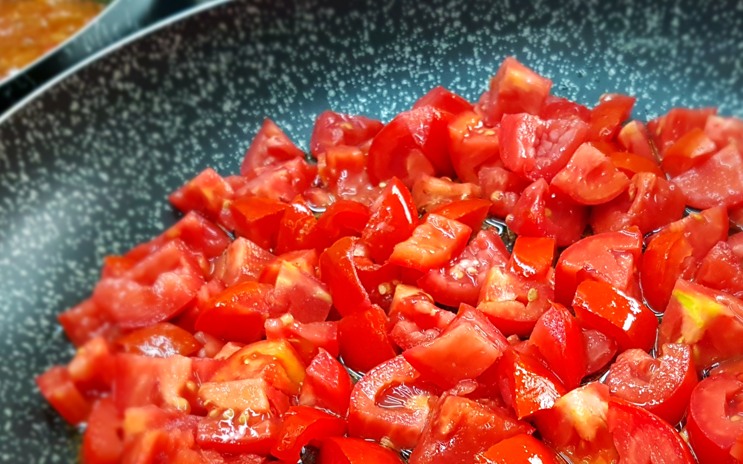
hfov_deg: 44.0
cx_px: 466
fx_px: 911
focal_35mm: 45
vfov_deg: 28.3
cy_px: 336
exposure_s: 1/50
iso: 200
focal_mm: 4.2
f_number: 1.7
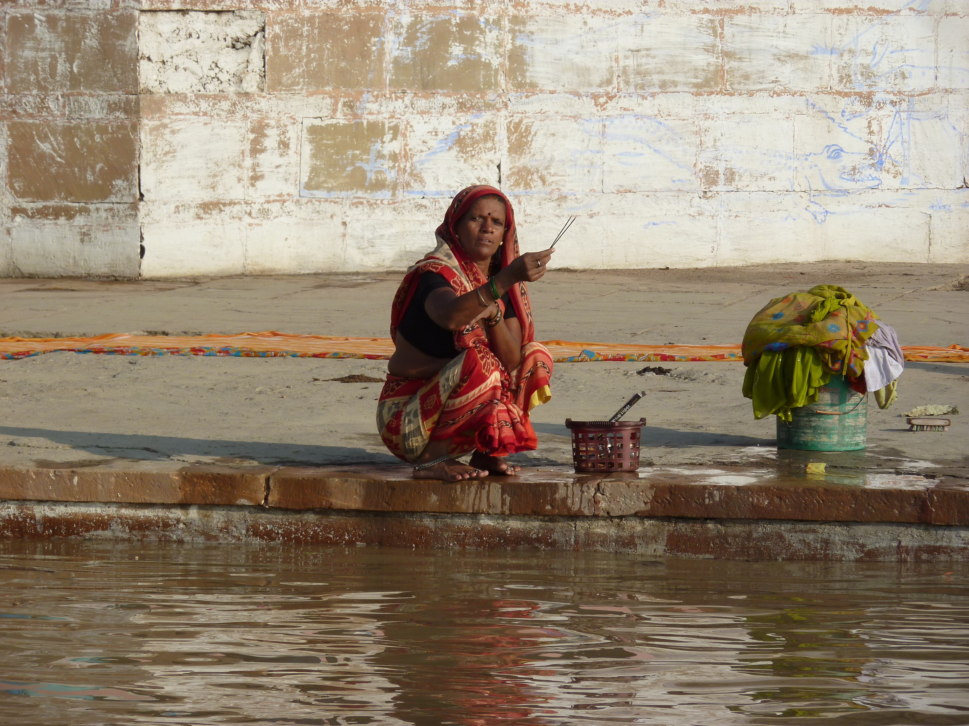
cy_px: 363
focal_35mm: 182
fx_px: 5095
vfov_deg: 8.2
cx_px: 484
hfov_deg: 10.9
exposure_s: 1/500
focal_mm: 29.9
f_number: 5.6
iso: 80
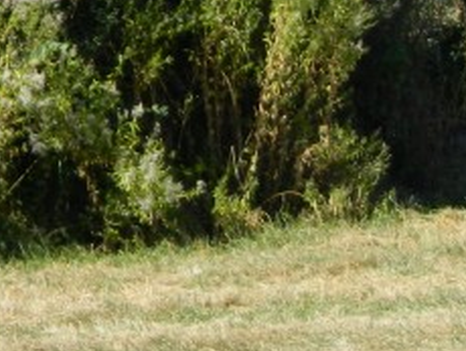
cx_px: 881
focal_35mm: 311
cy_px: 327
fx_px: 4191
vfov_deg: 4.8
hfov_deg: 6.2
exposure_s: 1/400
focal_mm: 12.6
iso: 80
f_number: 4
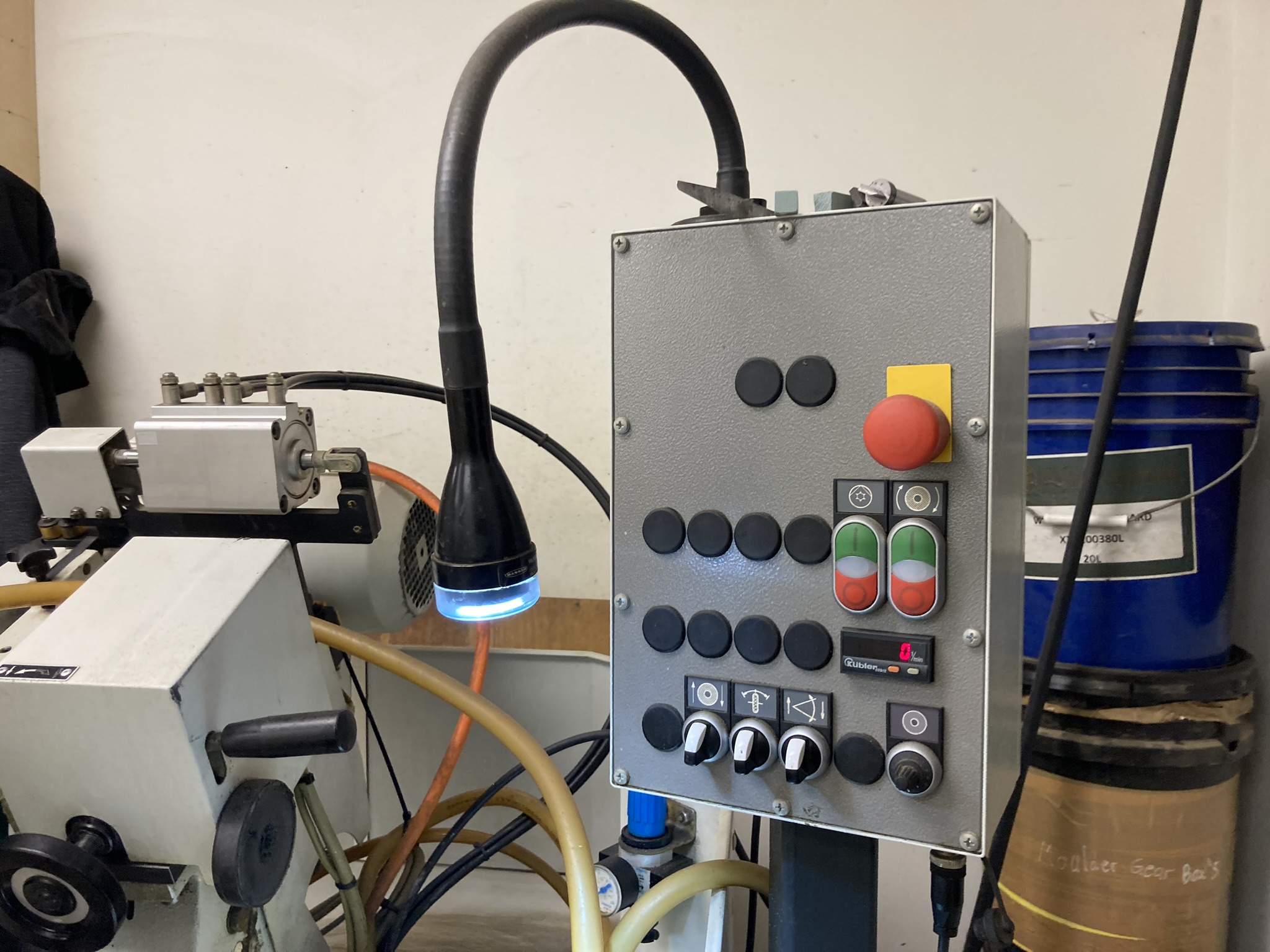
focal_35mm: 28
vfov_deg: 49.7
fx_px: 1027
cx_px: 635
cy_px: 476
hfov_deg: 63.4
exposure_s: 1/63
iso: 80
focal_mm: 3.99
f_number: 1.8
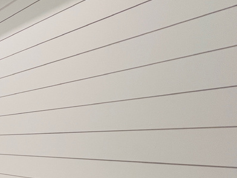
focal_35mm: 34
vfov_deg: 40.7
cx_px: -60
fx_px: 233
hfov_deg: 37.5
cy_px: 131
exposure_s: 1/120
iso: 160
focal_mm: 1.57
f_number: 1.8
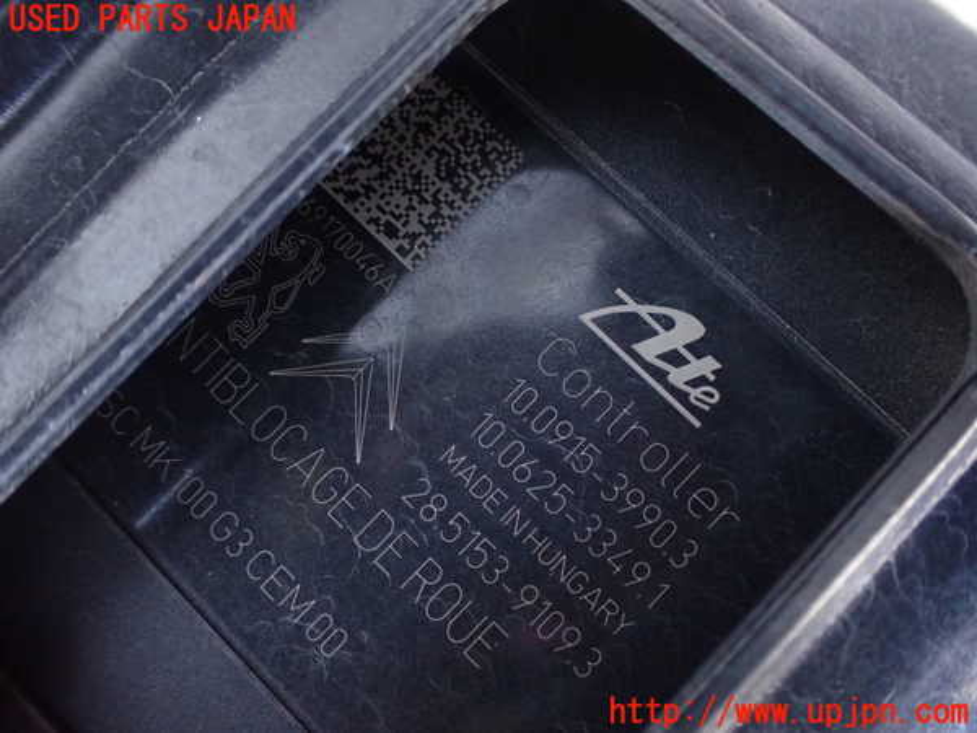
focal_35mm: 30
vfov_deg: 46.8
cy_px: 366
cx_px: 488
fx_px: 847
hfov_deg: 60.0
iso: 1250
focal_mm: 5.4
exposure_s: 1/30
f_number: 2.3
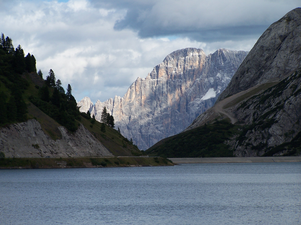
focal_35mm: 189
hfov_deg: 10.5
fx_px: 1643
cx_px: 150
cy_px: 112
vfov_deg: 7.9
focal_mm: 31.3
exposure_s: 1/500
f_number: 4.5
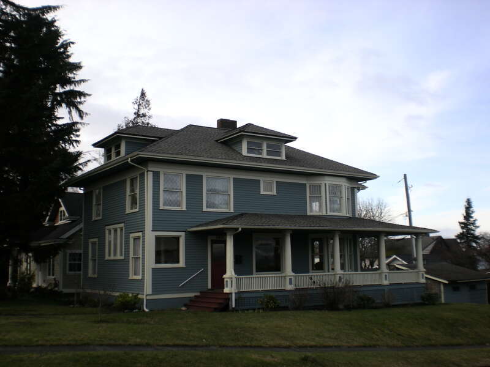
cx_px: 245
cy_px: 184
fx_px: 538
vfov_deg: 37.7
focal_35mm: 38
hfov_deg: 49.0
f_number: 4.6
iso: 50
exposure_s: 1/196
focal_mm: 6.3
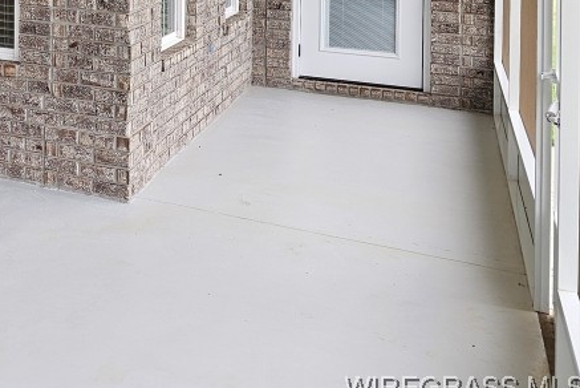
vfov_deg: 22.1
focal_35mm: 56
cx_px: -89
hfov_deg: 30.9
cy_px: -93
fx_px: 903
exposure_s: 1/180
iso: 32
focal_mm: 6.3
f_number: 1.7
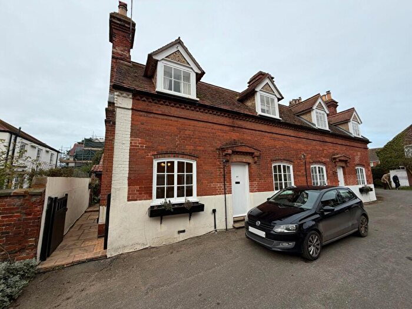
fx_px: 167
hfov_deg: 102.1
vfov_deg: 85.7
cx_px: 206
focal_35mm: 14
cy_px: 154
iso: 32
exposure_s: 1/770
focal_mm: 2.22
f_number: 2.2
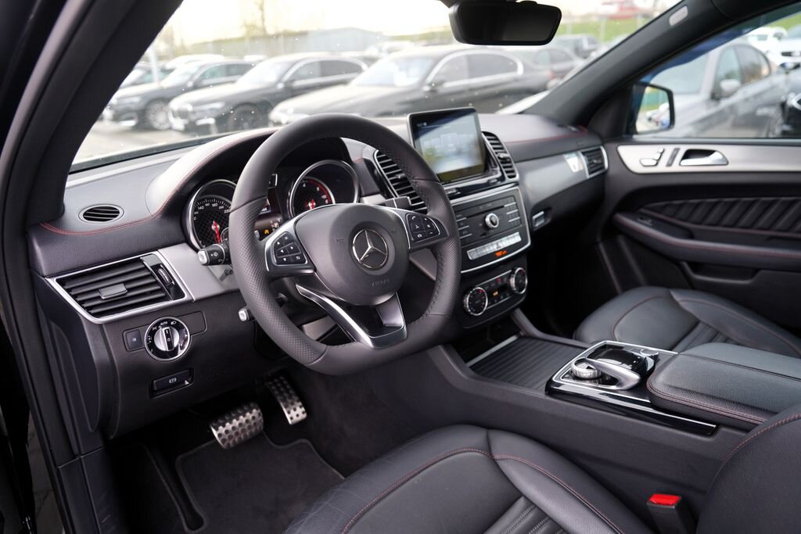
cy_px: 267
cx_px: 400
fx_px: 534
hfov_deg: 73.7
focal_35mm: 24
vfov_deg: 53.1
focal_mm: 24
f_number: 2.8
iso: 100
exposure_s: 1/30
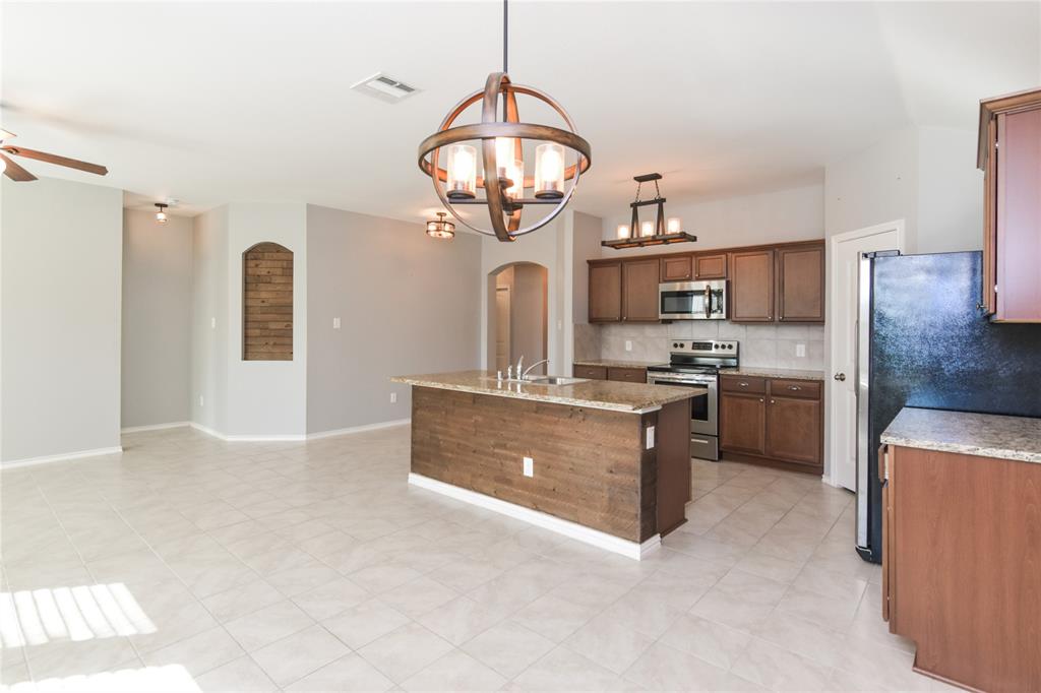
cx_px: 520
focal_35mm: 16
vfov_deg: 72.0
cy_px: 346
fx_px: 477
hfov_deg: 95.0
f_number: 6.3
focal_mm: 11
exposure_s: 1/60
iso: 900
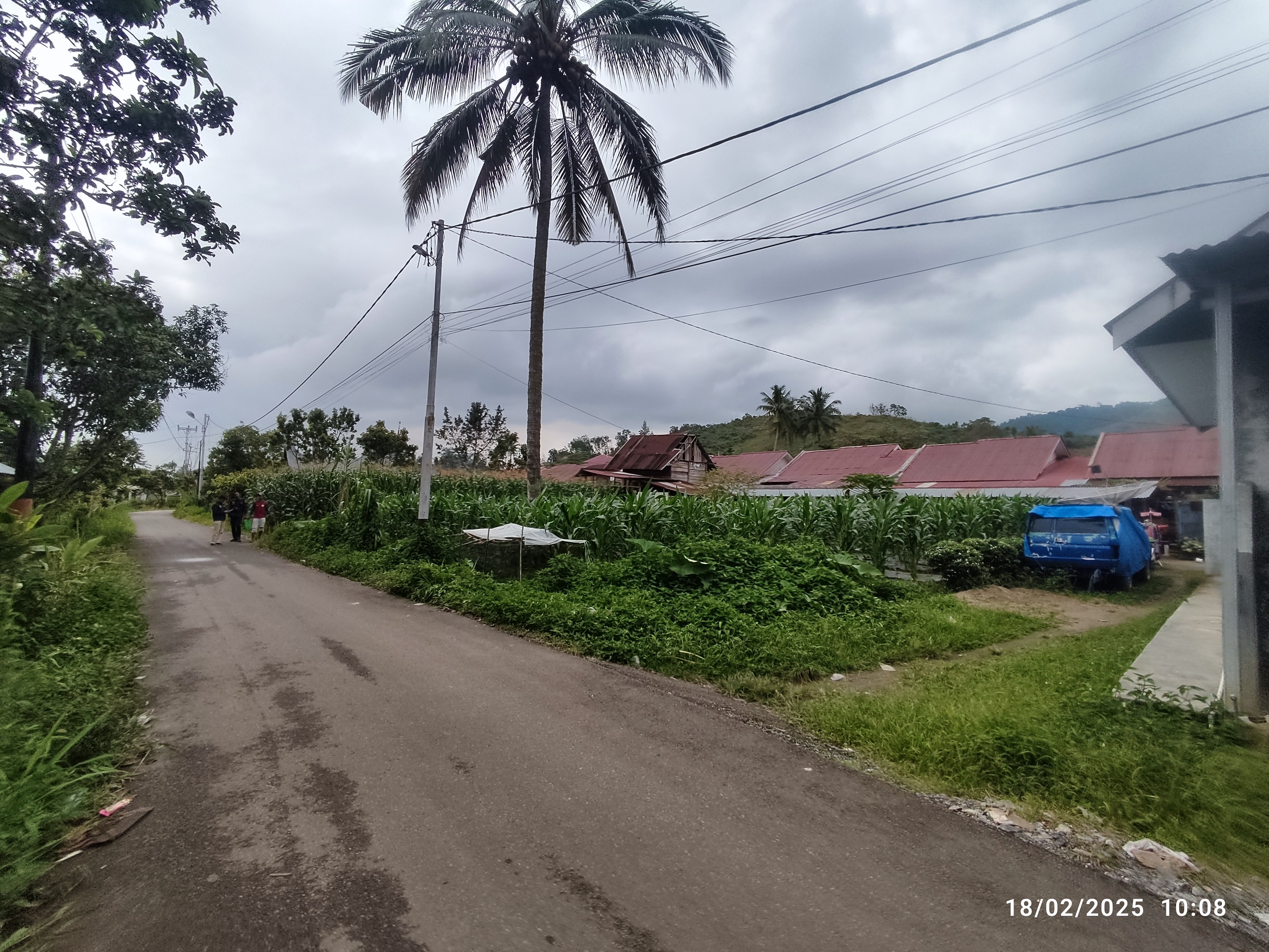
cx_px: 634
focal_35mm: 15
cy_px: 476
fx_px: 550
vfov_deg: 81.7
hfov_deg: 98.2
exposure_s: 1/1116
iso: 51
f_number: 2.2
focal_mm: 1.6
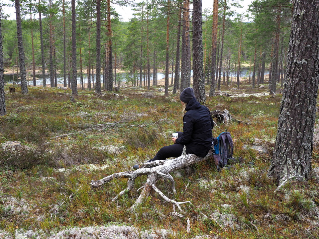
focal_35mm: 46
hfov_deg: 41.2
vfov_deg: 31.5
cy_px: 120
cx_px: 160
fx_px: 424
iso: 200
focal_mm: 23
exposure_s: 1/80
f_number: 8
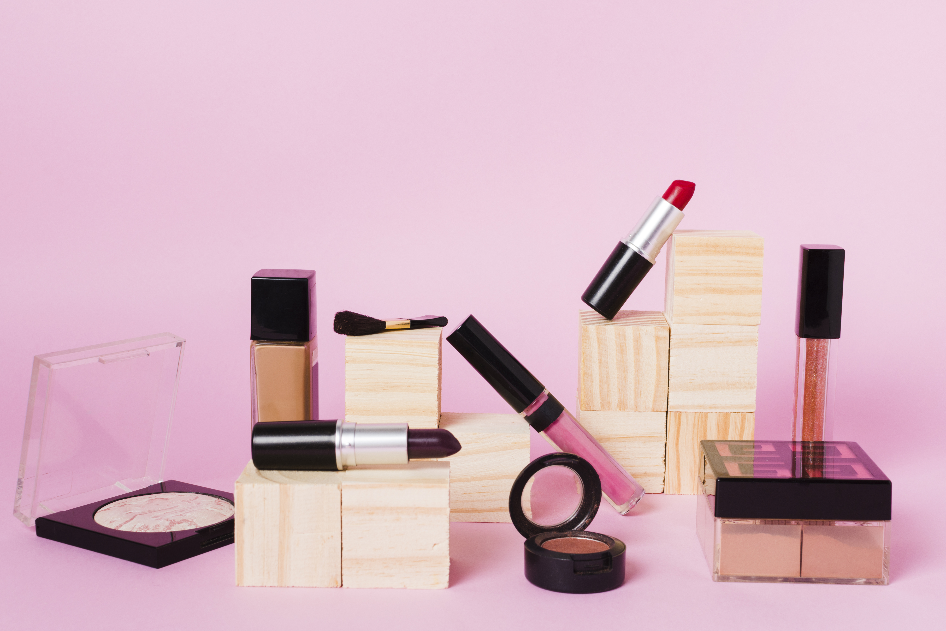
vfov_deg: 25.8
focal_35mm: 52
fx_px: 1380
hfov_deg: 37.9
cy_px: 316
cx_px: 473
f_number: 8
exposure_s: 1/160
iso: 200
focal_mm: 35
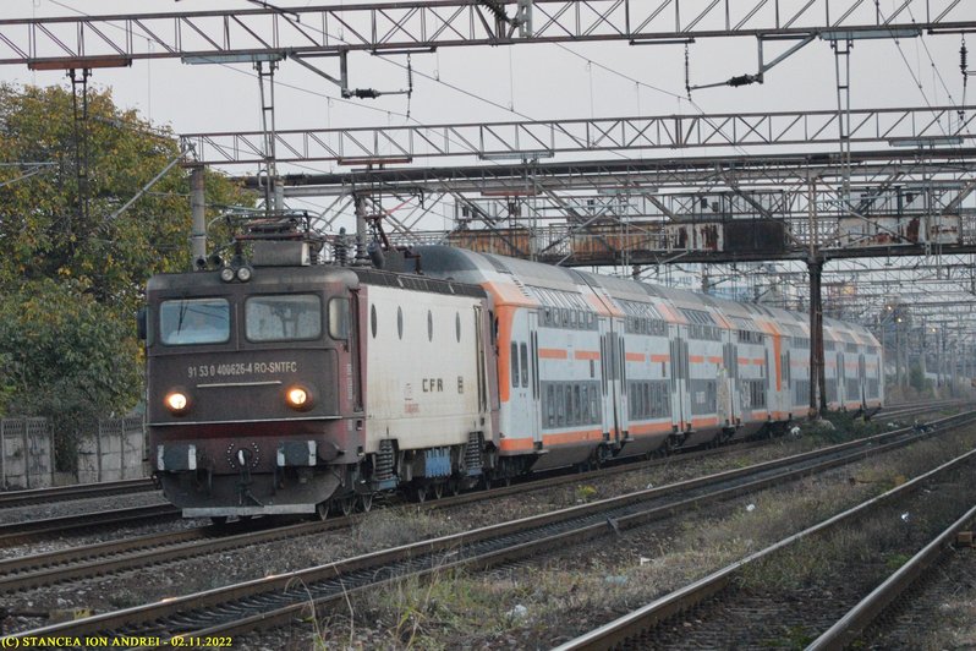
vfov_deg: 10.6
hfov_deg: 15.9
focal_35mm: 129
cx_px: 488
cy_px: 326
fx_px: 3497
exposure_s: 1/250
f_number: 4.2
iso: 3200
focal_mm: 86
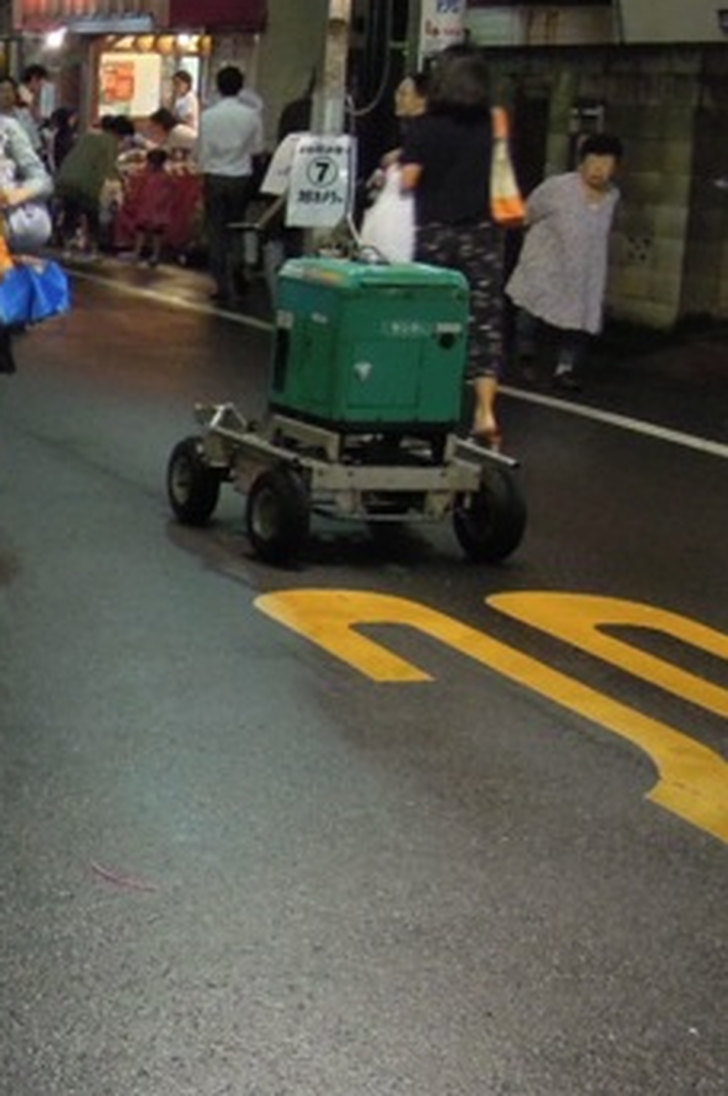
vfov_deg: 23.9
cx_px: -584
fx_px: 2583
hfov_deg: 14.2
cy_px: 569
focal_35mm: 85
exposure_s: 1/30
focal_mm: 5
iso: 400
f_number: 2.8
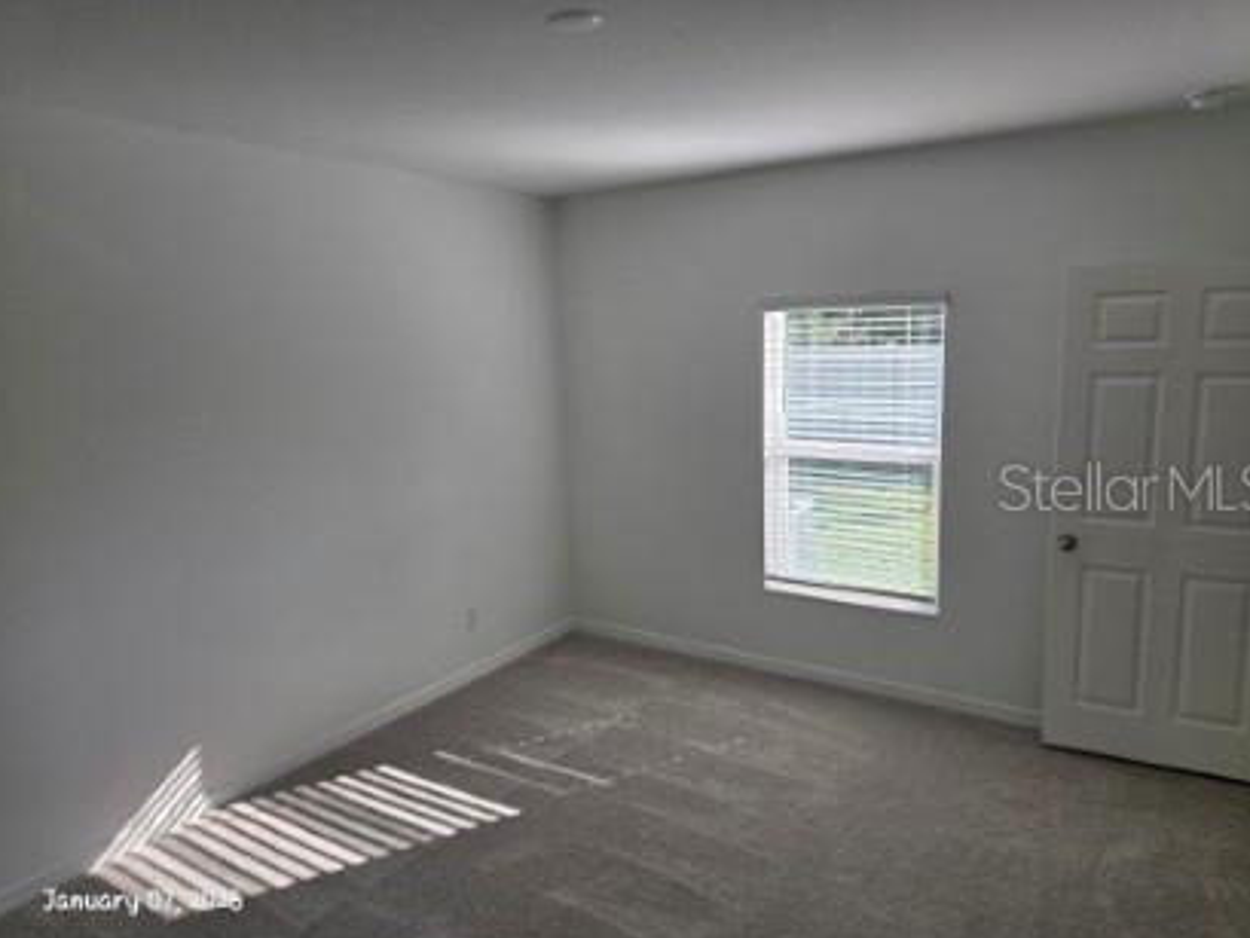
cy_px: 486
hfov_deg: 71.6
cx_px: 634
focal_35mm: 24
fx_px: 867
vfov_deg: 56.8
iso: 40
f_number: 1.7
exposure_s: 1/359
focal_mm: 6.3
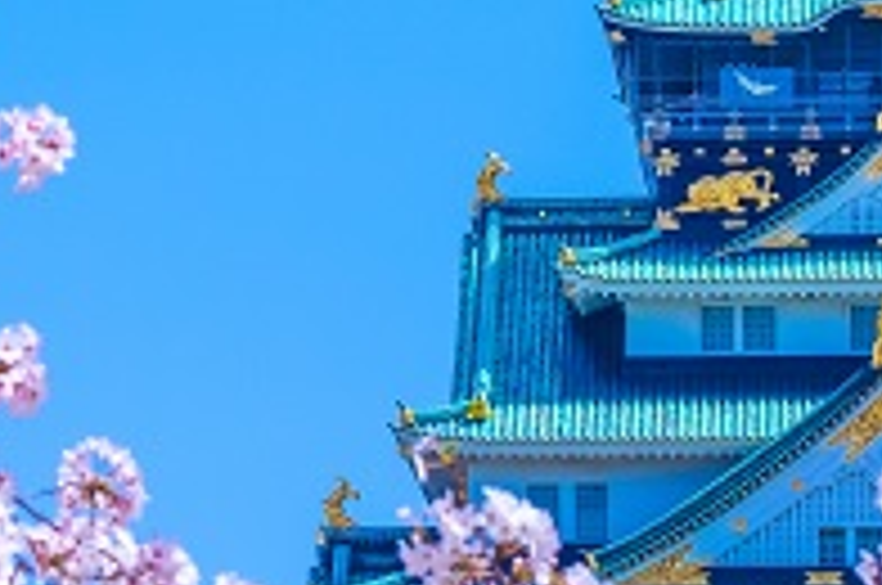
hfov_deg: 5.4
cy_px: 234
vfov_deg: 3.6
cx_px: 378
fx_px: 9344
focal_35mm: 382
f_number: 10
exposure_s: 1/400
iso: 200
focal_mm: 78.3
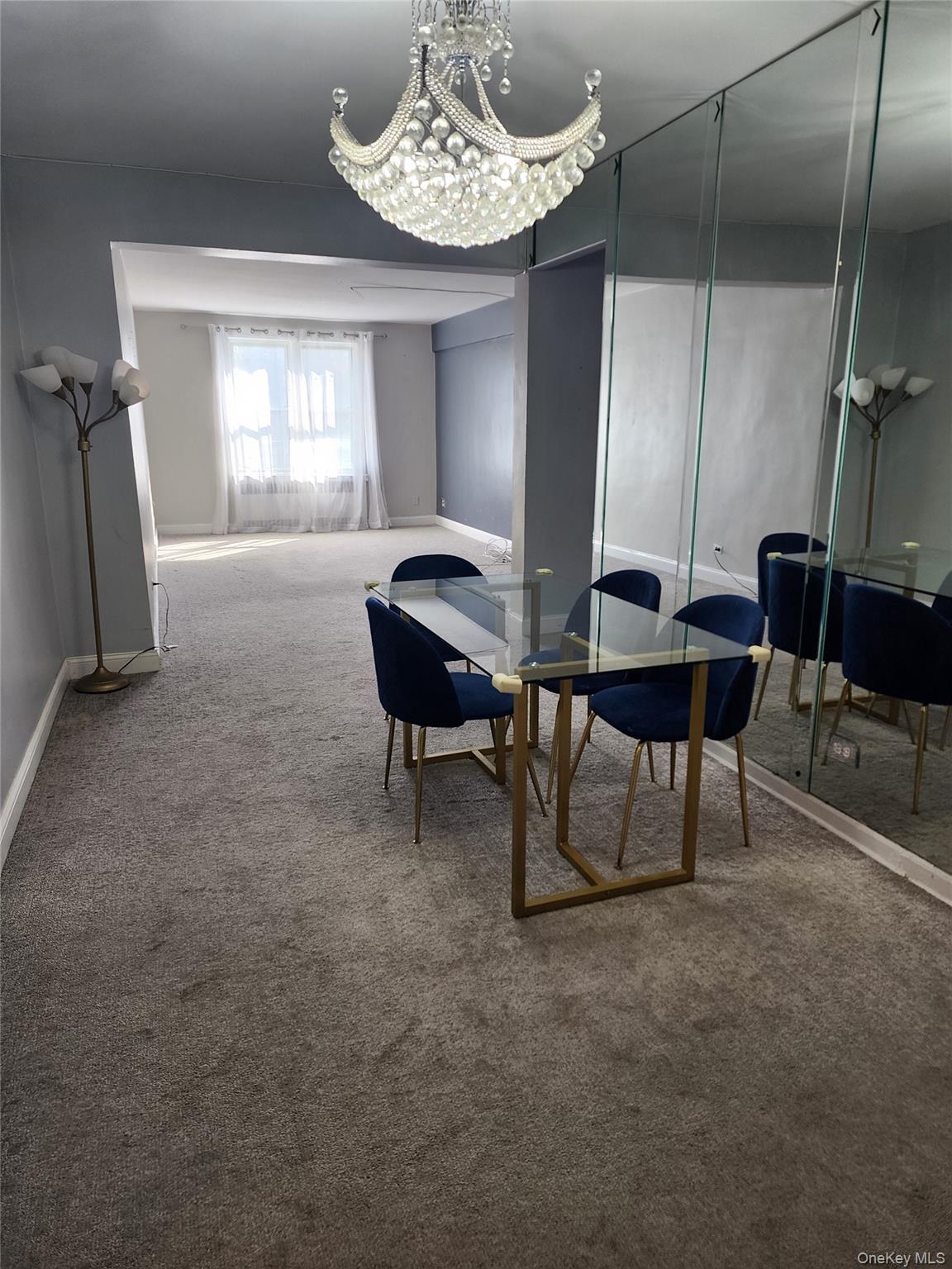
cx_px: 476
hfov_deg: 58.9
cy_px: 634
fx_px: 843
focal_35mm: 23
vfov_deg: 73.9
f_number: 1.8
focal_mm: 6.4
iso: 100
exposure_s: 1/120
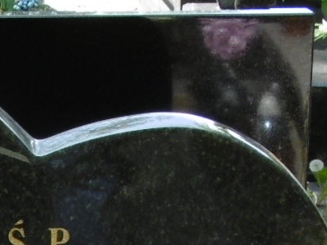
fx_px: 2078
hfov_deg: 8.9
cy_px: 457
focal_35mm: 220
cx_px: -98
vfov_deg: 6.6
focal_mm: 7.7
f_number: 3.8
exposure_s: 1/250
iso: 100
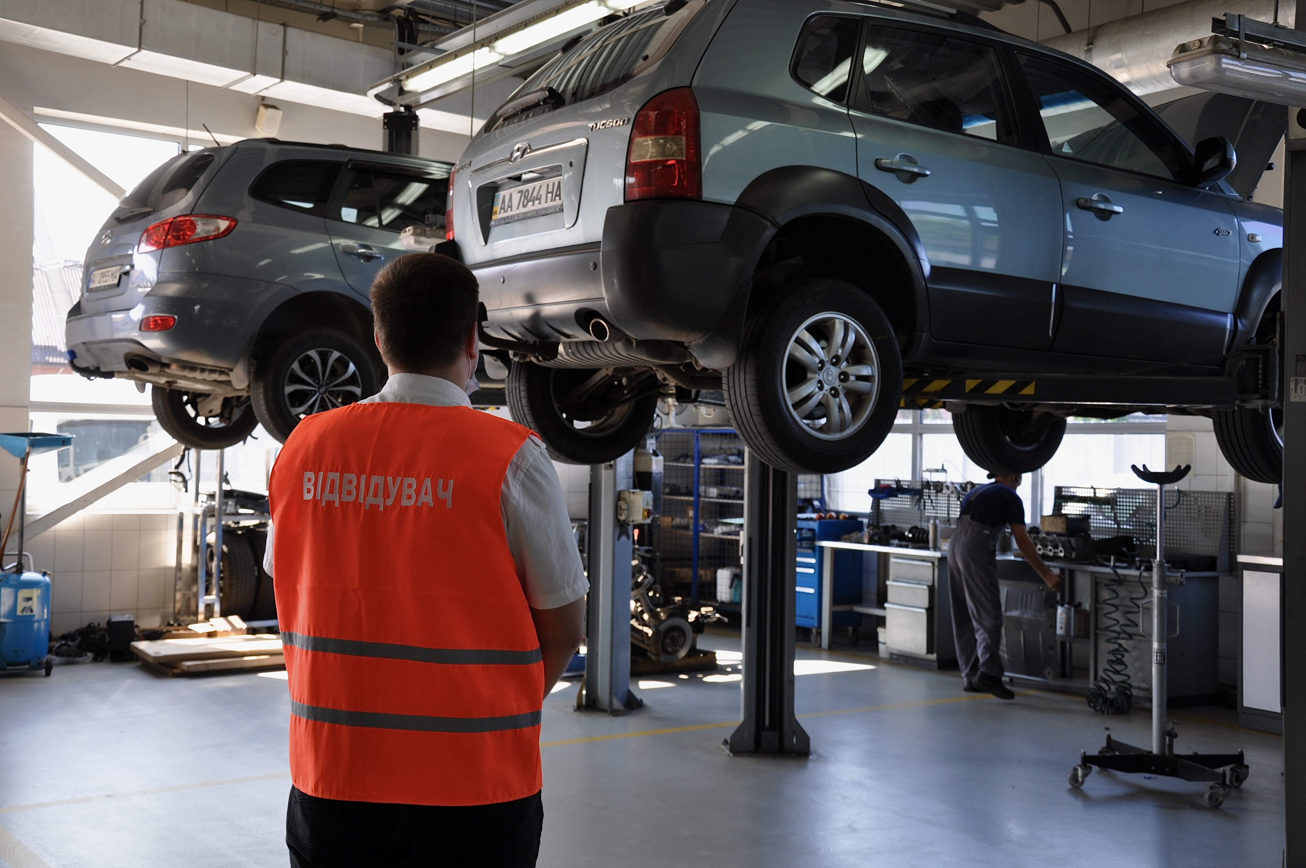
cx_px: 653
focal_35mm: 42
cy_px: 434
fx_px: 1522
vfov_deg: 31.8
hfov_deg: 46.4
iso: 200
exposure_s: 1/40
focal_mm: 28
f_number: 6.3
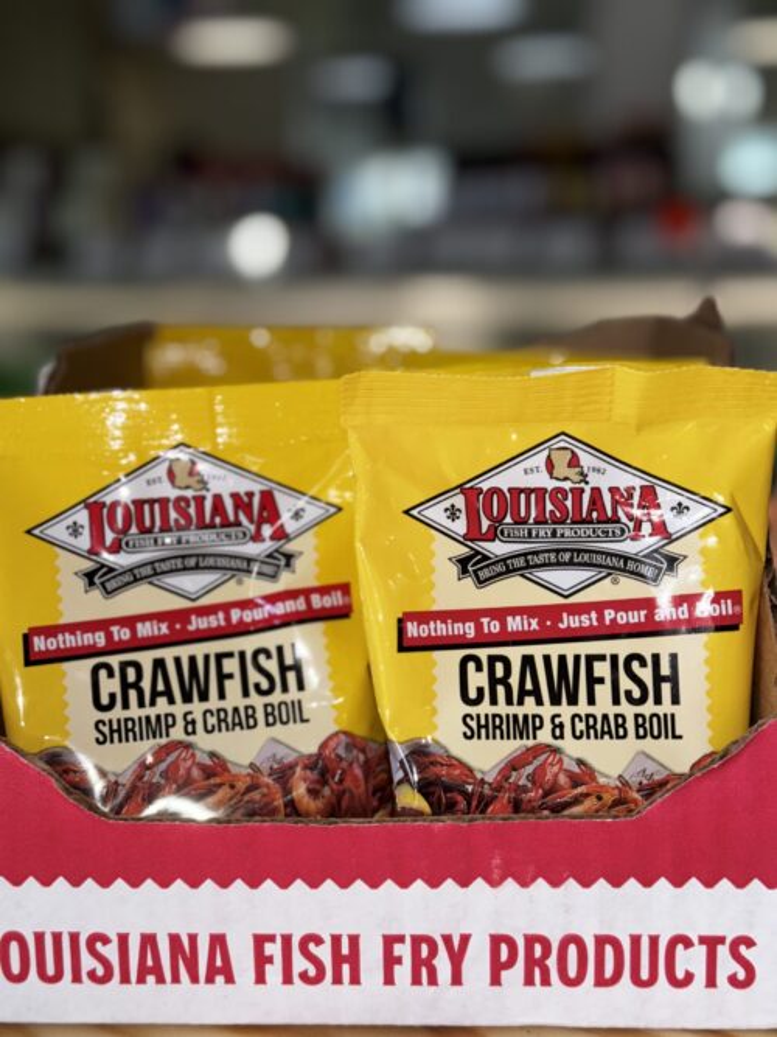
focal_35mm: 48
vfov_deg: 39.7
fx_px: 1437
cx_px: 388
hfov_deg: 30.3
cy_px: 518
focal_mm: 6.76
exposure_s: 1/296
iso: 50
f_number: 1.78
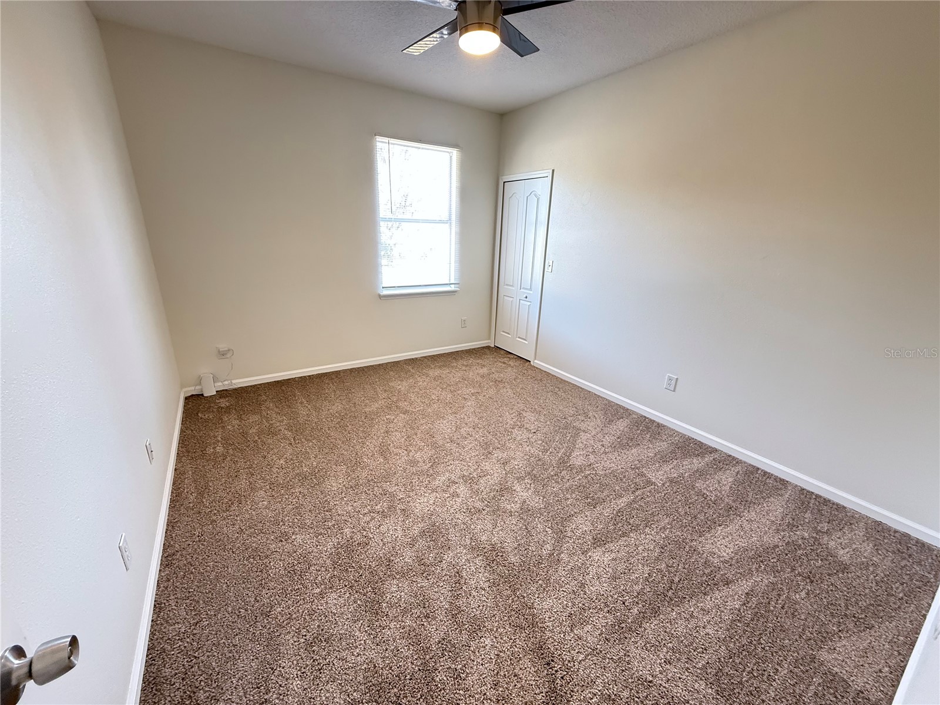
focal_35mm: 14
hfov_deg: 102.1
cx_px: 470
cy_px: 352
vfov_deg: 85.7
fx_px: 380
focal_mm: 2.22
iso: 640
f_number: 2.2
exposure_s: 1/60
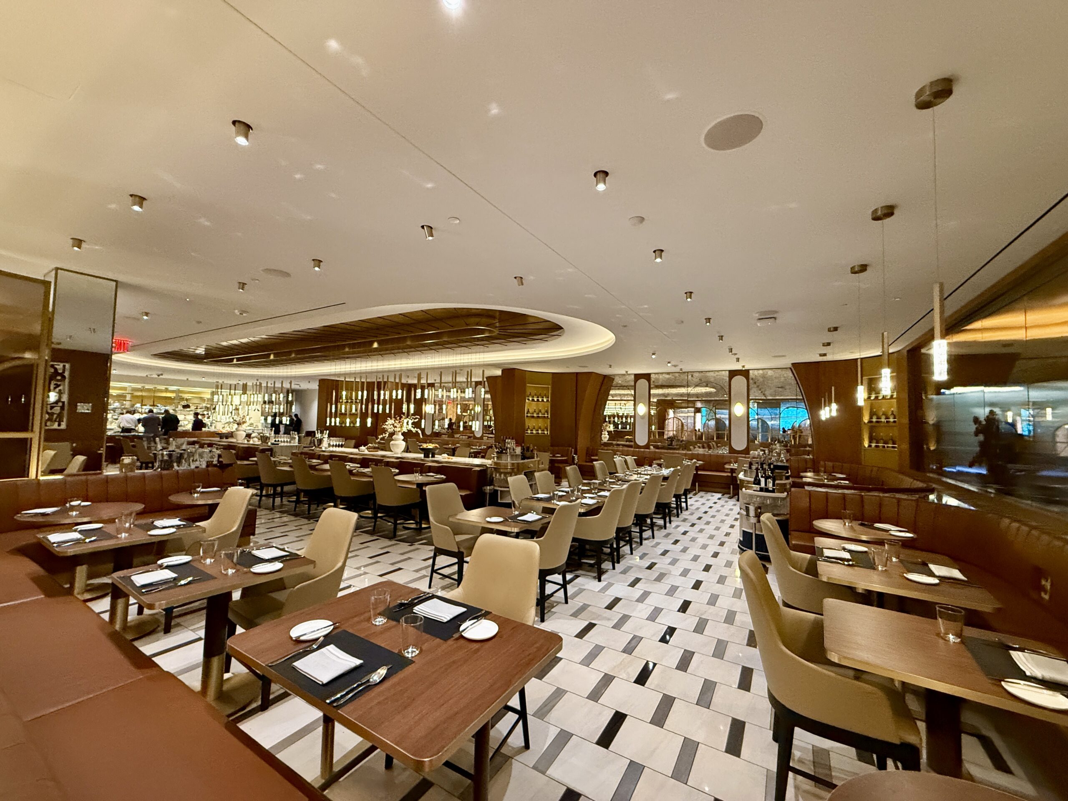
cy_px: 400
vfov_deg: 85.7
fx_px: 432
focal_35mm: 14
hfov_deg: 102.1
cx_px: 534
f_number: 2.2
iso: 640
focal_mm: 2.22
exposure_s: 1/60
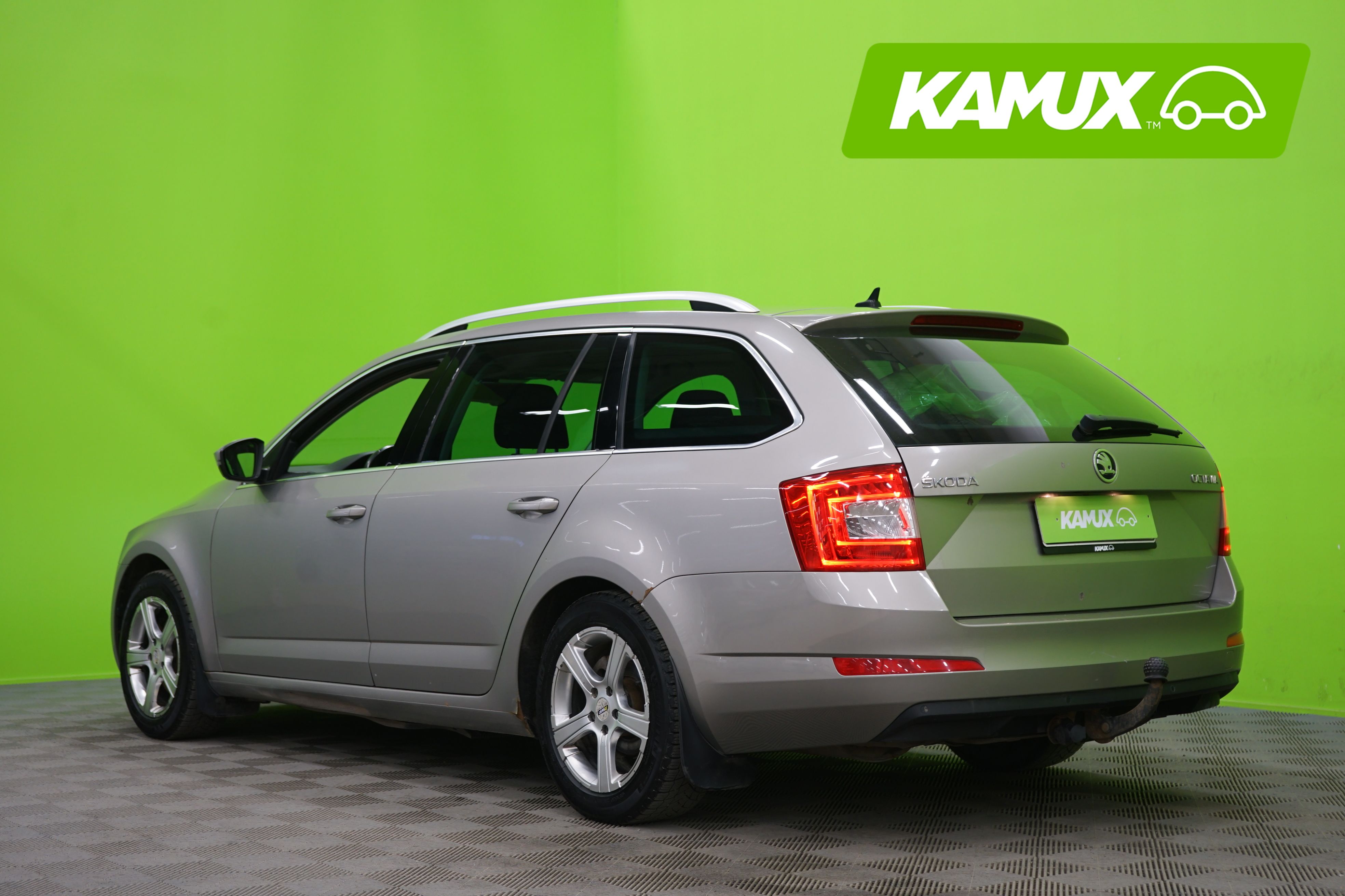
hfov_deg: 36.2
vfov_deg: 24.6
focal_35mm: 55
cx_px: 672
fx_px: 2055
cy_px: 448
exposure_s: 1/8
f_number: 5
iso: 400
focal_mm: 55
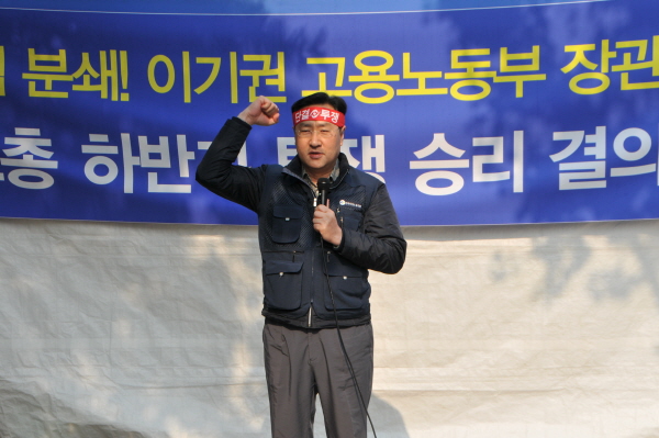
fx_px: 1317
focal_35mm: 72
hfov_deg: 28.1
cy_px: 219
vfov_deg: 18.9
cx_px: 330
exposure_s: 1/320
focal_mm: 48
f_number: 6.3
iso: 200
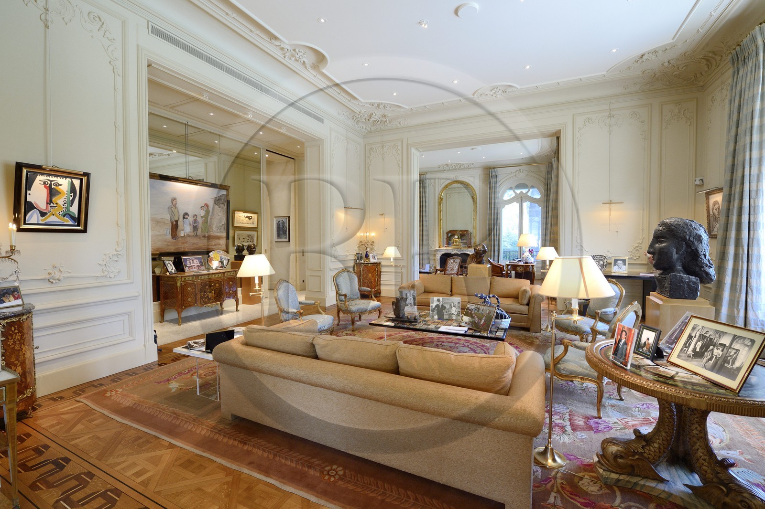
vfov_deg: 81.2
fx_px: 297
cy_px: 254
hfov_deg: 104.3
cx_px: 382
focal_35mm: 14
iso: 1250
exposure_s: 1/40
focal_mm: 14
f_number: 6.3
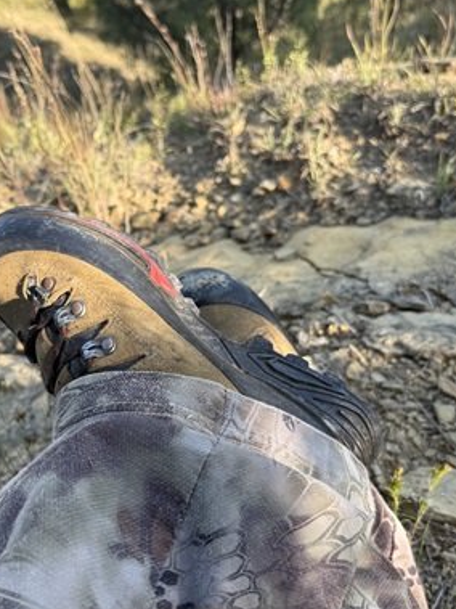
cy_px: 309
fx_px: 668
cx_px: 173
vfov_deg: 49.0
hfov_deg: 37.5
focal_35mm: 38
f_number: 1.78
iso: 80
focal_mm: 6.76
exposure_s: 1/898
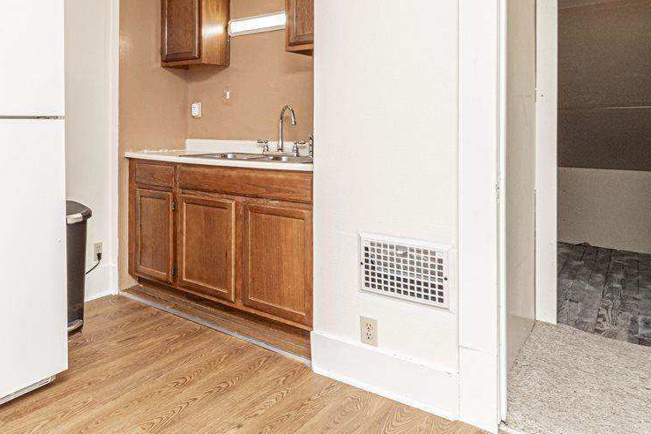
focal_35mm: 26
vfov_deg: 48.3
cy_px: 127
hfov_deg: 64.3
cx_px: 146
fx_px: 470
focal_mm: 10
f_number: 10
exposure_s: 1/60
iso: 500
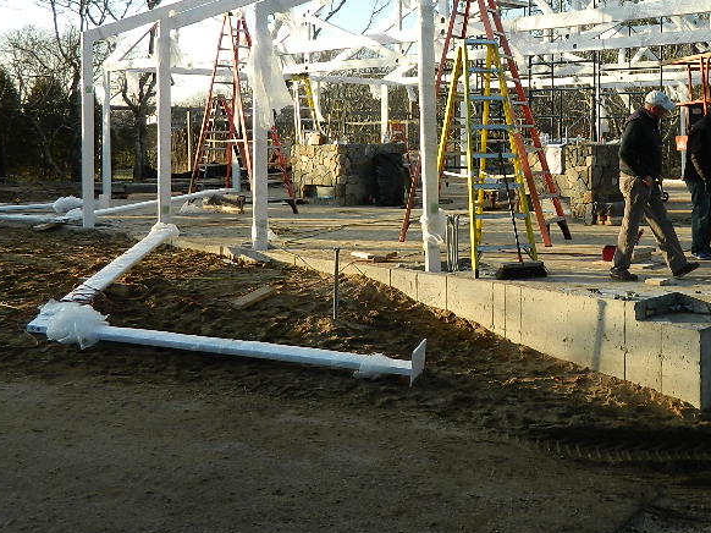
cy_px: 145
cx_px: 574
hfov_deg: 41.1
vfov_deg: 32.3
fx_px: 903
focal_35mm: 44
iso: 80
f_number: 3.1
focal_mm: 4.5
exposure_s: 1/400
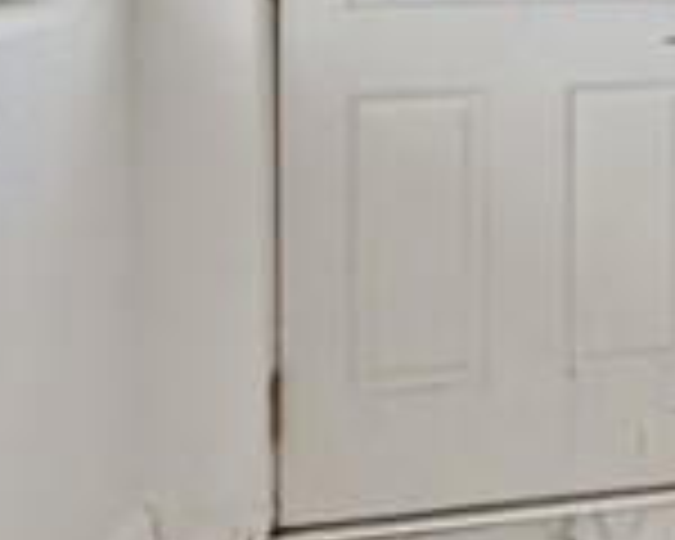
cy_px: -169
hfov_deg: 16.2
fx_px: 1798
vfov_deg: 16.2
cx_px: 1368
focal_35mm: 90
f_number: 8
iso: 100
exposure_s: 1/10
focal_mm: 14
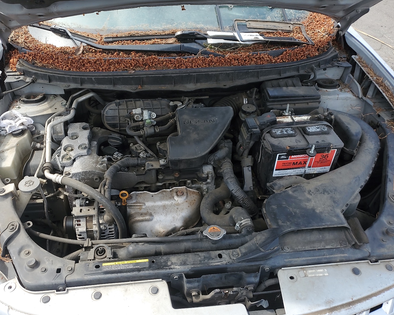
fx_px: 327
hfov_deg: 62.1
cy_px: 153
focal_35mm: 28
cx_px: 180
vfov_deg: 51.5
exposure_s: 1/714
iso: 50
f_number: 1.5
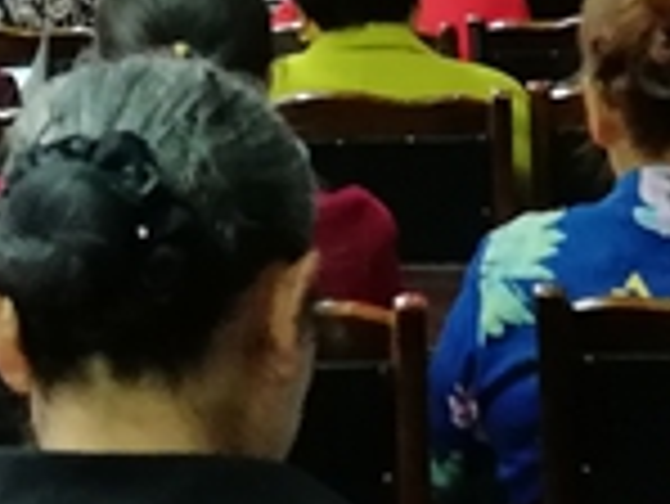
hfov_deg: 12.0
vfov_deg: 8.9
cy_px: -137
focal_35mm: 164
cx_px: 333
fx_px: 3177
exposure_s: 1/25
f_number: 1.8
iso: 400
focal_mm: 3.83
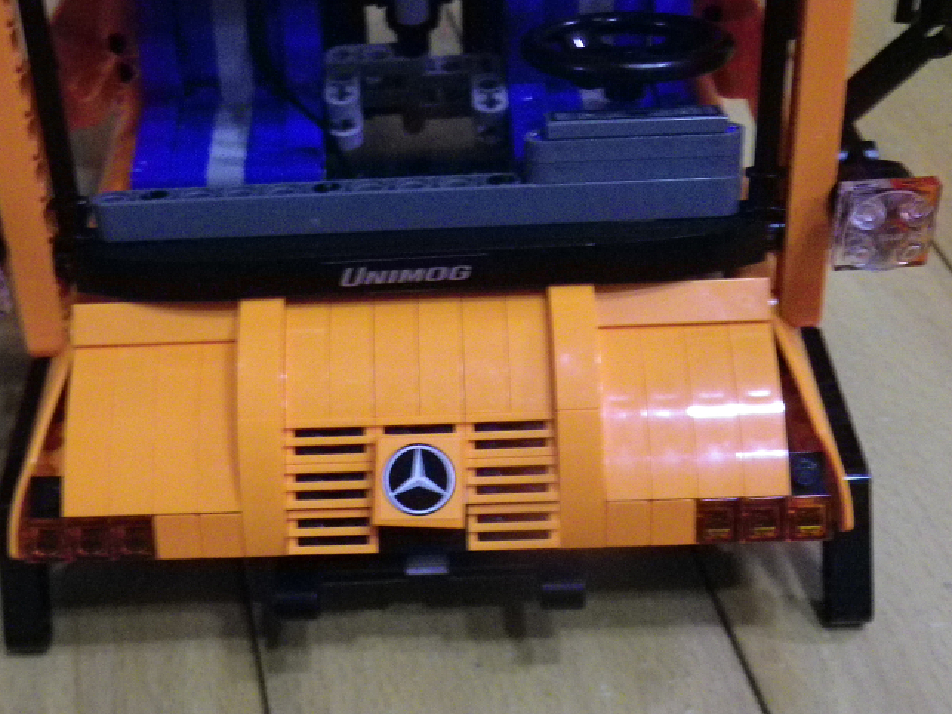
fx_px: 1402
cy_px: 433
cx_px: 401
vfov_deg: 28.5
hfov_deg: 37.4
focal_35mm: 51
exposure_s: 1/15
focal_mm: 7.3
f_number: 3.9
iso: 800
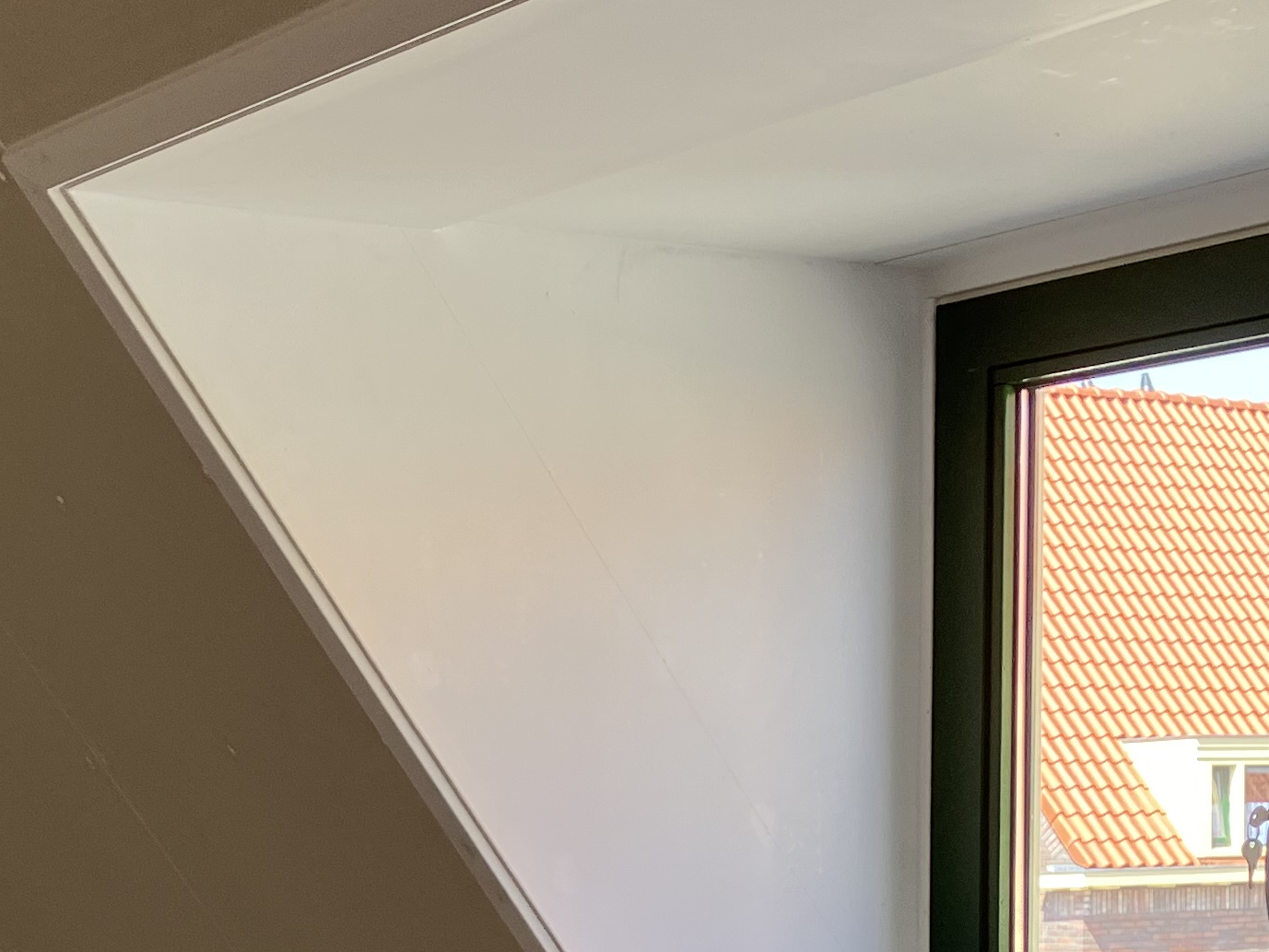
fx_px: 3006
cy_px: 1078
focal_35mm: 82
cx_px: 166
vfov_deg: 17.3
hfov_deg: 23.3
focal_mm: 3.99
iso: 40
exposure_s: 1/145
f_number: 1.8
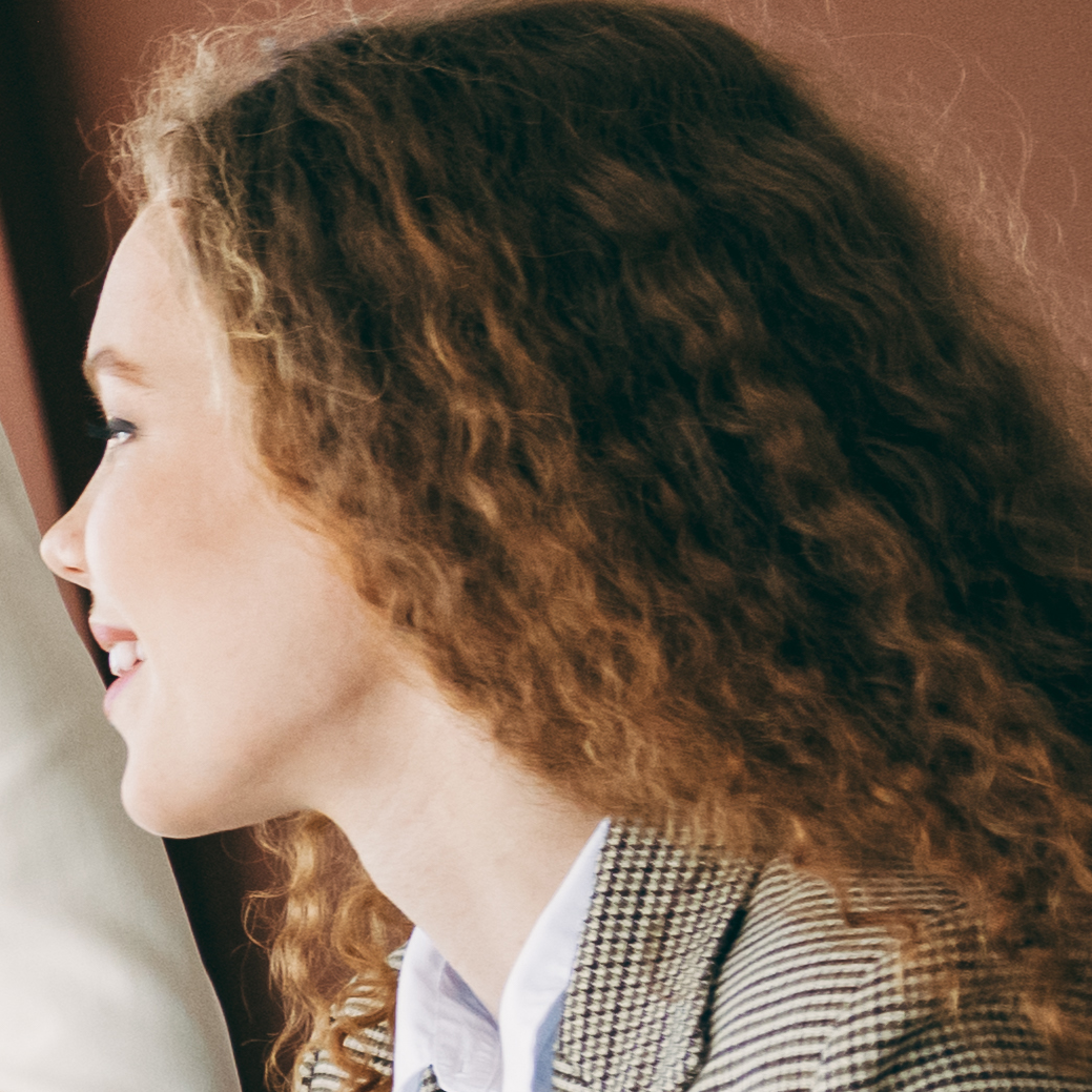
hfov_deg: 7.1
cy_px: 828
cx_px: -2406
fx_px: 7709
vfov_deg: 8.1
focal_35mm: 216
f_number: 2.8
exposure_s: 1/200
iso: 500
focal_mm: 32
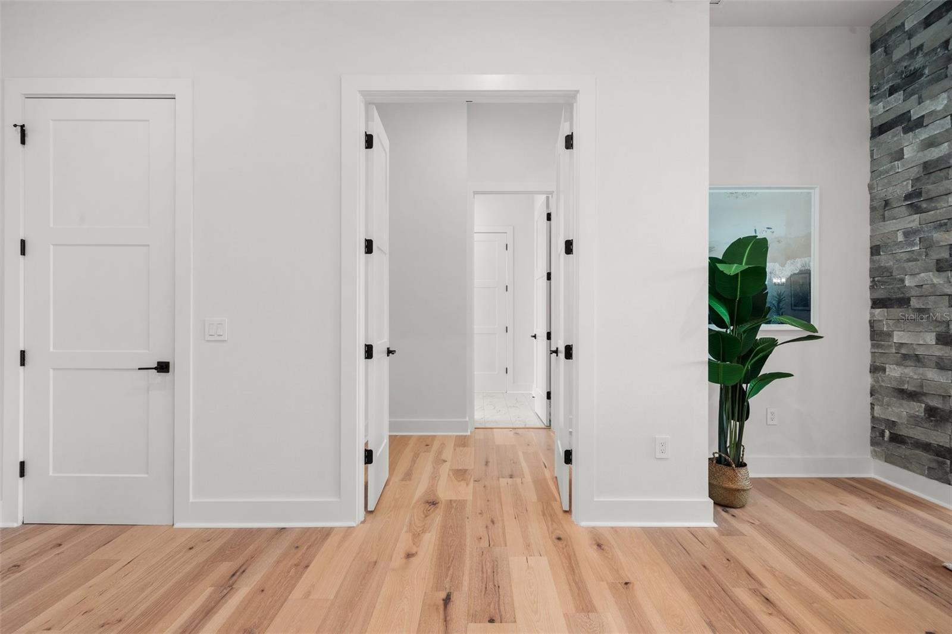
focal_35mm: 17
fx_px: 449
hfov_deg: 93.3
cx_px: 476
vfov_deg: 70.4
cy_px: 317
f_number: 9
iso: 250
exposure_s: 1/3
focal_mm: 17
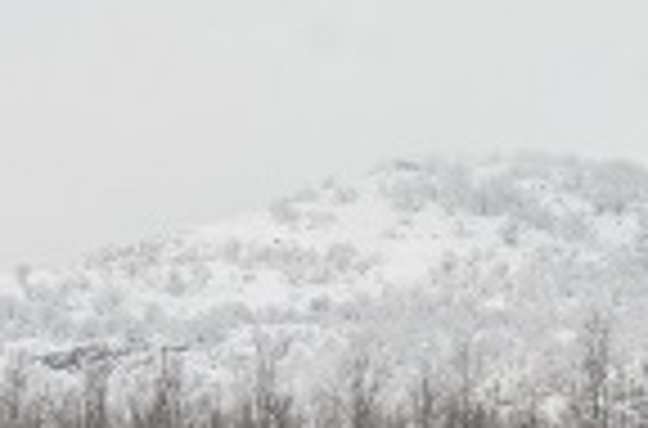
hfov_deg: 6.0
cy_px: 813
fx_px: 6173
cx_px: 662
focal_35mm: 344
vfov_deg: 3.9
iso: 140
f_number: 8
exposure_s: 1/250
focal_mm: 55
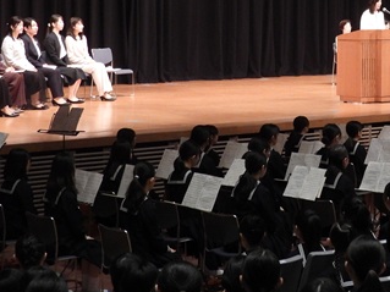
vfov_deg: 12.3
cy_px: 21
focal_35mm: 119
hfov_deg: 16.3
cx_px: 364
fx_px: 1340
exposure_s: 1/60
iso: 560
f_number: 3.5
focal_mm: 9.8
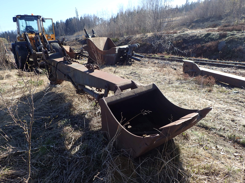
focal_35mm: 25
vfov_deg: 54.9
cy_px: 92
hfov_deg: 69.4
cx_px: 122
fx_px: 177
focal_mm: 4.5
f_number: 2.8
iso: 100
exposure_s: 1/640
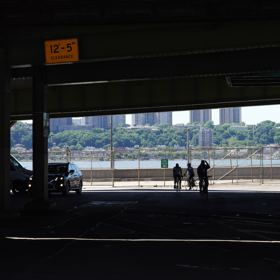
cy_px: 140
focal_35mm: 78
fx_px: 714
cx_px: 185
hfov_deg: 22.1
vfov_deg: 22.2
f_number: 10
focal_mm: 61
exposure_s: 1/250
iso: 400
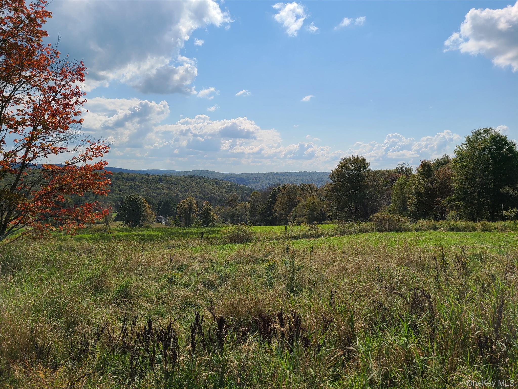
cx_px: 259
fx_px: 389
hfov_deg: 67.3
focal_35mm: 26
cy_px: 194
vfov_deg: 53.1
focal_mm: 5.4
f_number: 1.8
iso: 40
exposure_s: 1/5549
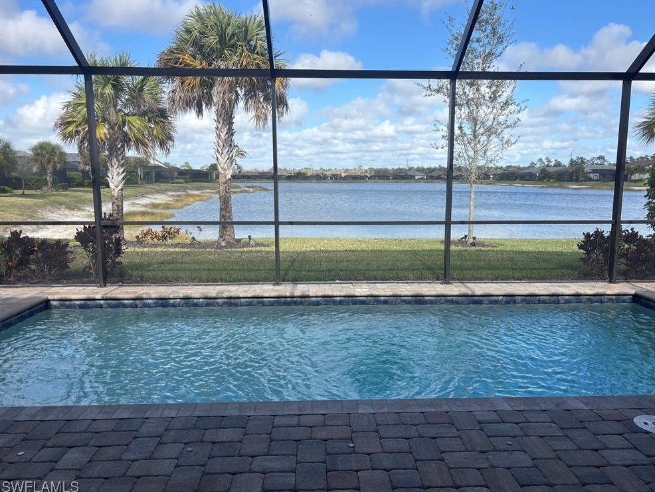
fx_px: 511
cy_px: 247
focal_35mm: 27
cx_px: 338
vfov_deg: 51.4
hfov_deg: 65.3
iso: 50
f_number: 1.6
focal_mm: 5.96
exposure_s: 1/1642
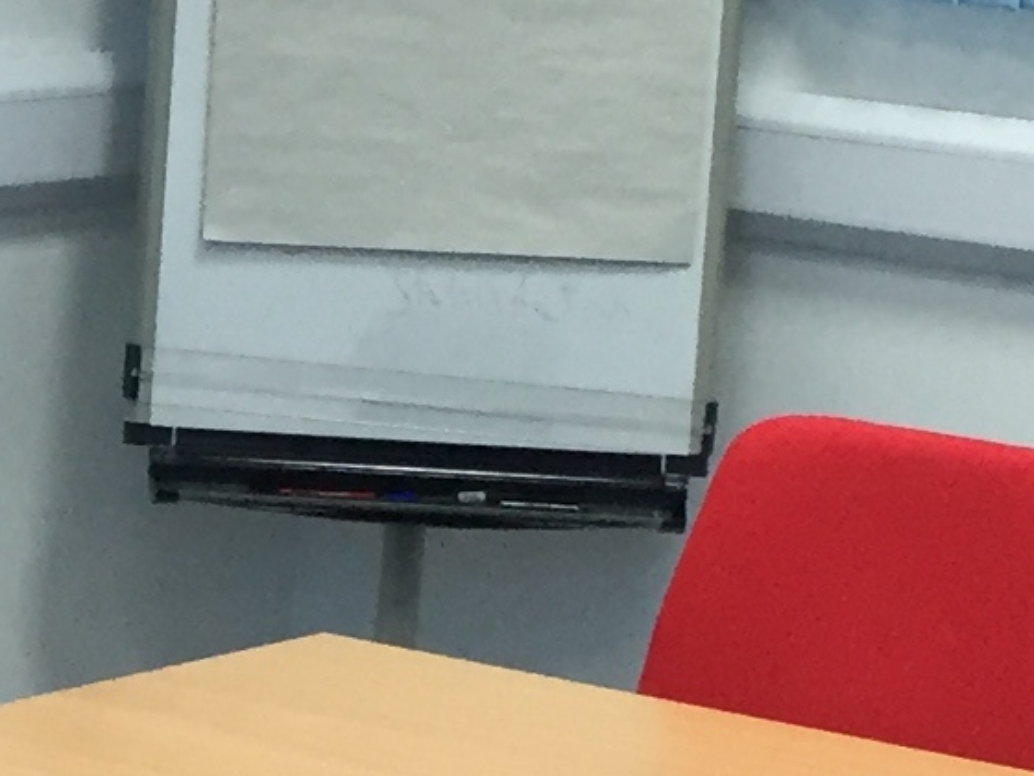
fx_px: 5048
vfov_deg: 8.7
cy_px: 719
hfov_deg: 11.5
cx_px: -212
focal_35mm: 169
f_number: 2.2
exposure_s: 1/33
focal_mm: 4.15
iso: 64
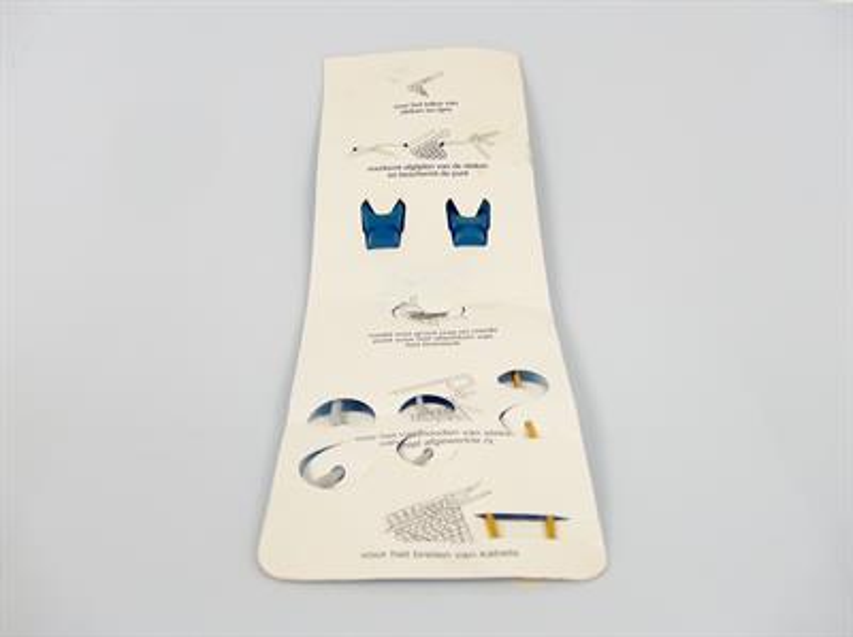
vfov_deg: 38.6
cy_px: 318
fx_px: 911
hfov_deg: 50.2
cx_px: 426
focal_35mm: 37
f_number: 2.8
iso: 100
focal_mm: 7.6
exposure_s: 1/62.5
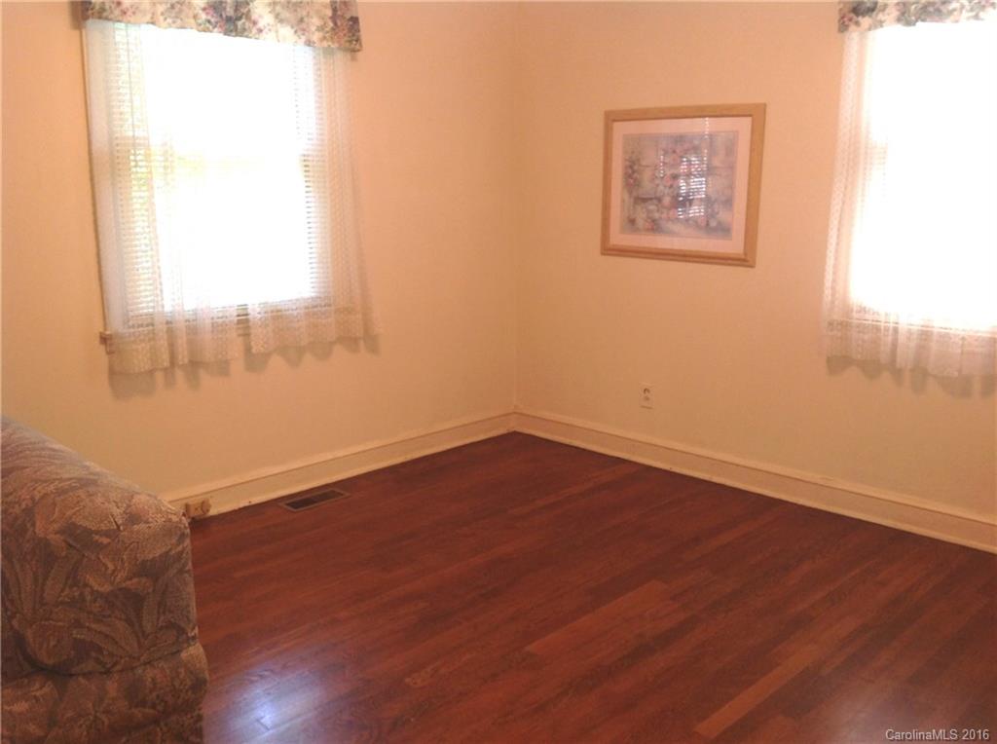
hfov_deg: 52.7
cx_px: 498
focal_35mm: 35
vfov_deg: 40.6
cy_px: 372
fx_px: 1006
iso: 64
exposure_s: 1/15
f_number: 2.4
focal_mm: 4.28
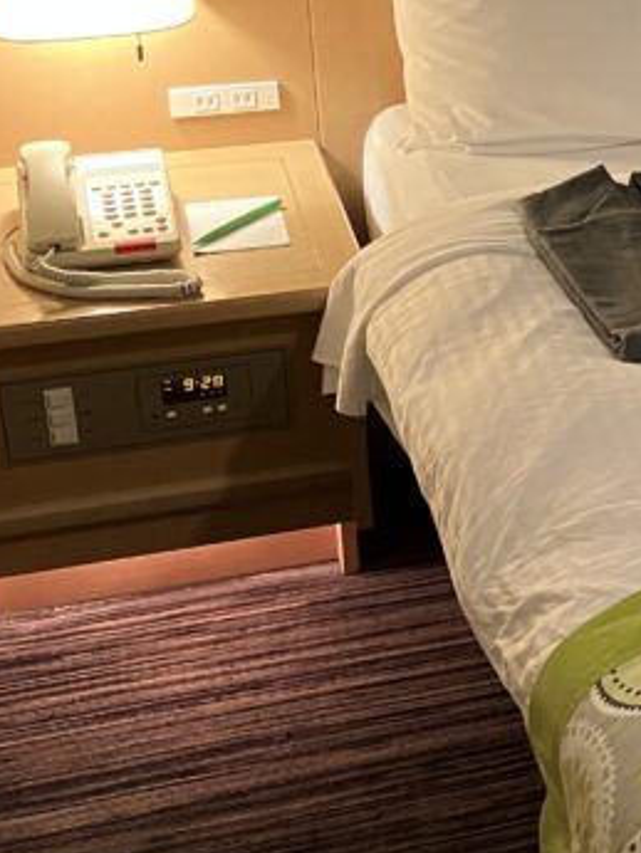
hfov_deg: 16.4
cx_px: 923
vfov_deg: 23.5
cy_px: 309
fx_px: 2048
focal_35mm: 83
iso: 250
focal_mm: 3.99
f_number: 1.8
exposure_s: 1/33
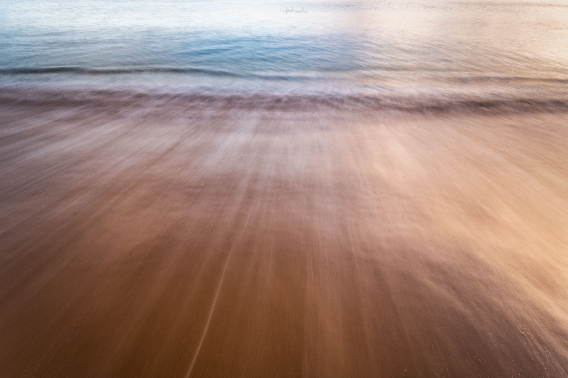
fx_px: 323
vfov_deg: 60.6
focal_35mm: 20
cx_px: 284
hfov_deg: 82.6
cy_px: 189
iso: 100
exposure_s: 3
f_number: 14
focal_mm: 20.5
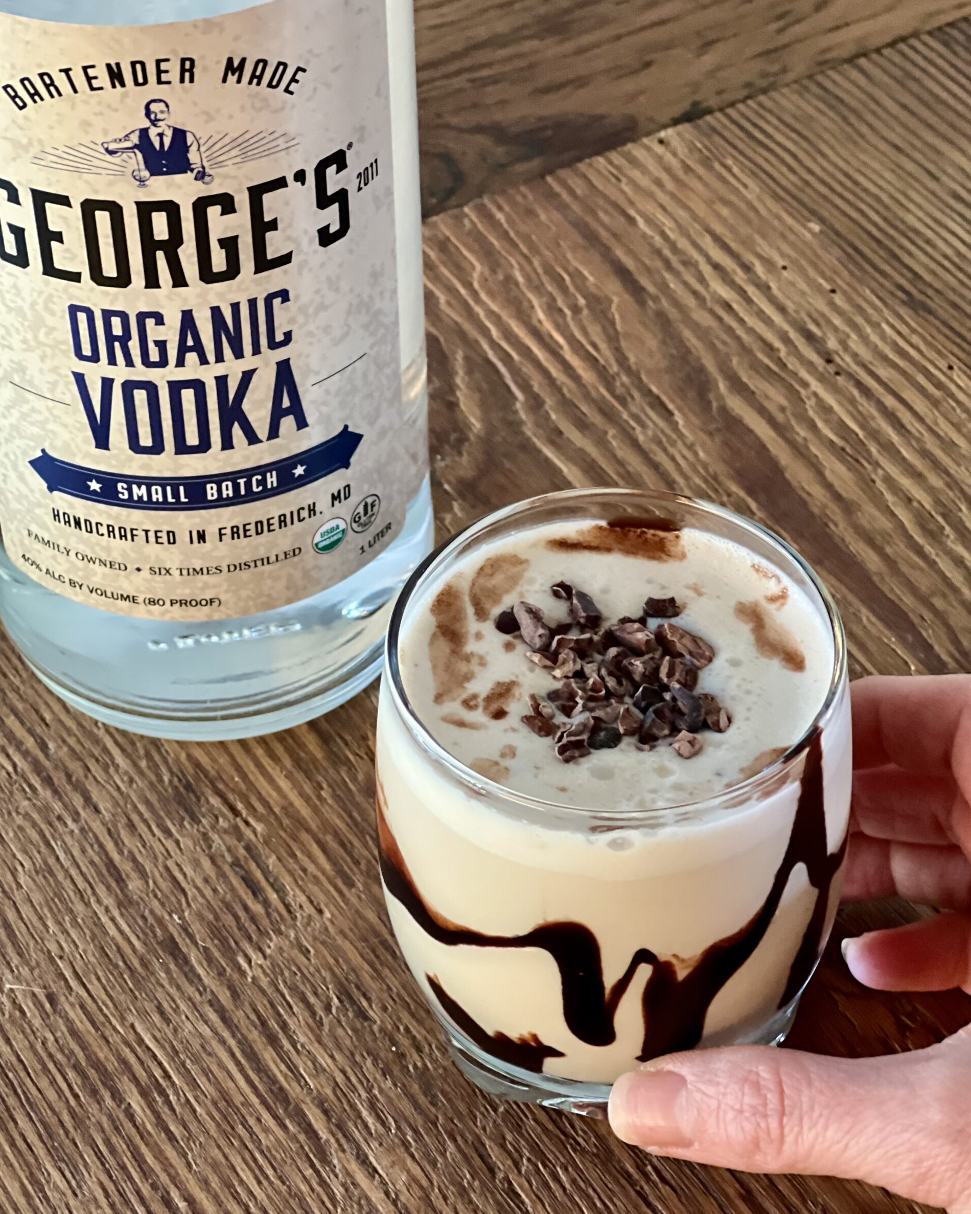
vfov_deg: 23.6
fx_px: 2910
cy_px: 636
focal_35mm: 81
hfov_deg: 18.9
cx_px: 489
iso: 400
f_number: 2.8
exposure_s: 1/20
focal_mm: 9
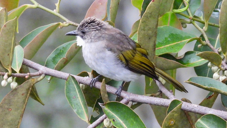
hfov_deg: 2.1
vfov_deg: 1.2
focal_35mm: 1037
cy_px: 49
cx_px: 114
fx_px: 6242
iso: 1400
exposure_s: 1/160
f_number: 5.6
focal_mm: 170
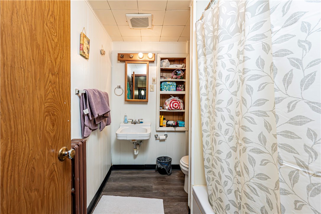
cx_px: 160
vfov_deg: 81.1
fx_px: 125
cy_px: 107
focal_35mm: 14
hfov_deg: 104.3
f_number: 8
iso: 4000
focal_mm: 14
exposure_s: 1/200
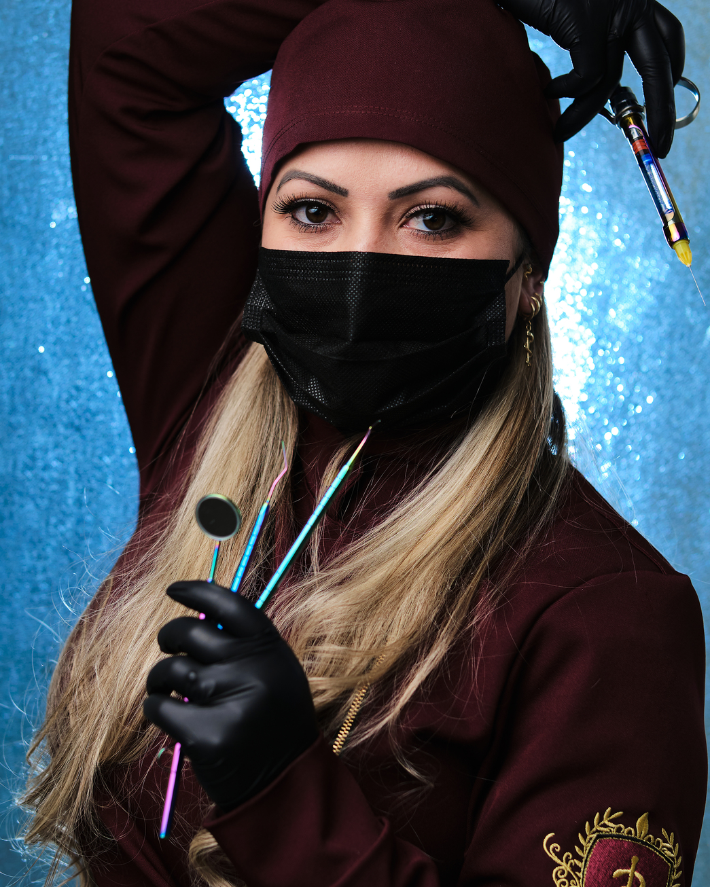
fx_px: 2548
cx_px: 344
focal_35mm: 97
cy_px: 440
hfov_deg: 15.9
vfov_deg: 19.8
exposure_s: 1/250
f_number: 2.5
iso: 160
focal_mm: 50
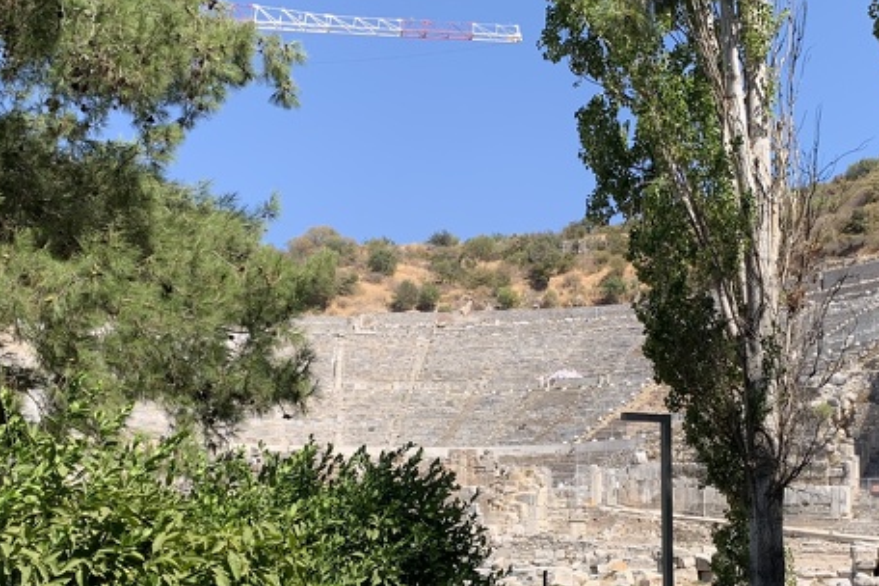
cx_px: 495
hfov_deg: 41.8
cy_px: 436
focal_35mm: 47
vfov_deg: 28.3
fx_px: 1147
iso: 25
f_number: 1.8
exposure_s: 1/1427
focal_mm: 4.25
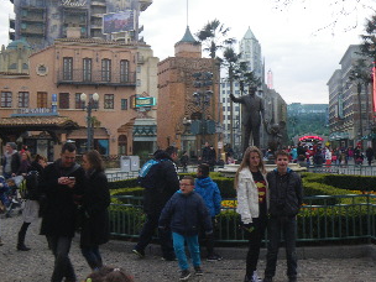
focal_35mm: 43
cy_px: 114
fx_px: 467
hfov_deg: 43.8
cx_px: 213
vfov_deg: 33.5
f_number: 3.8
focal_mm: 6.1
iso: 80
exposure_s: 1/50
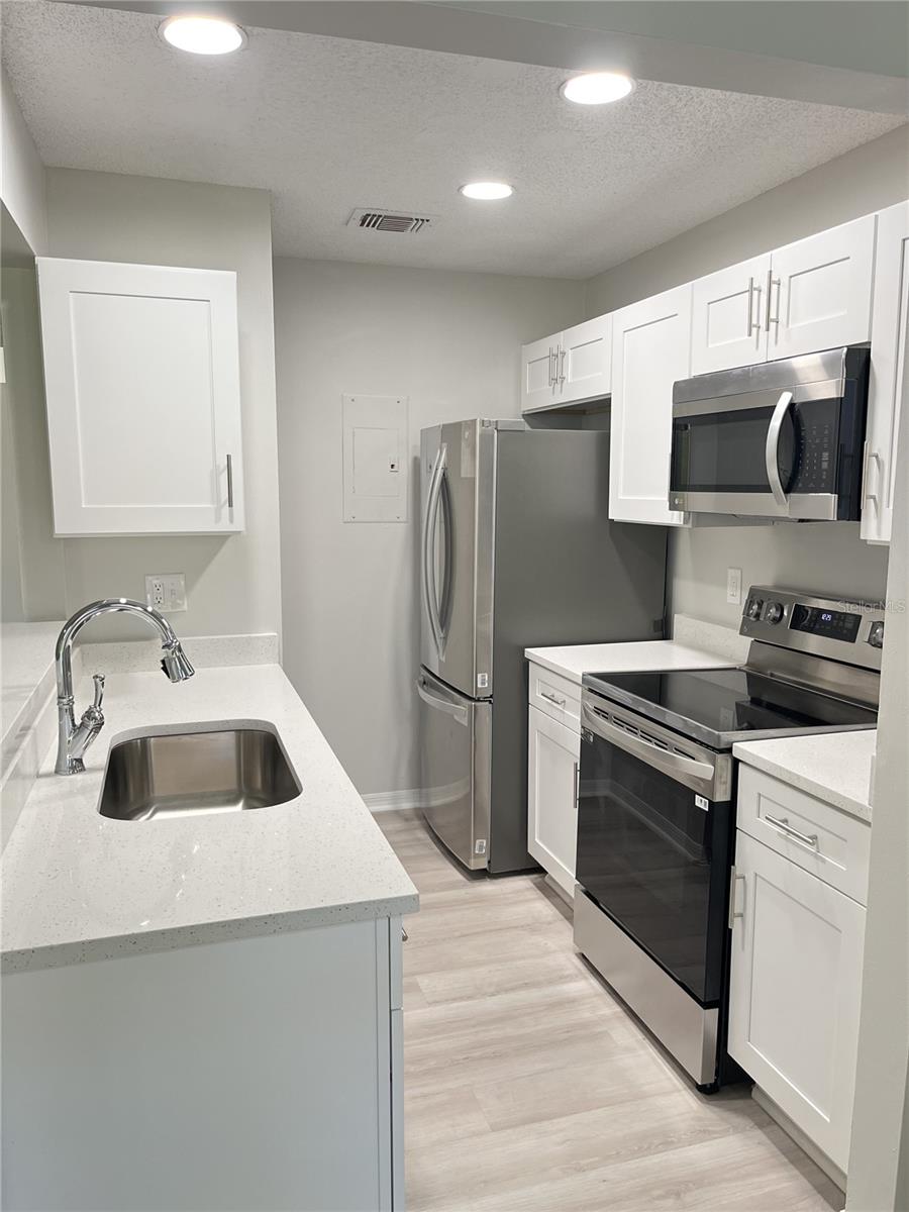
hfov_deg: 53.1
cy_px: 606
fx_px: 910
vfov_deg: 67.3
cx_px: 454
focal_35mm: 26
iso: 200
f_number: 1.6
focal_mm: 5.1
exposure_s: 1/60
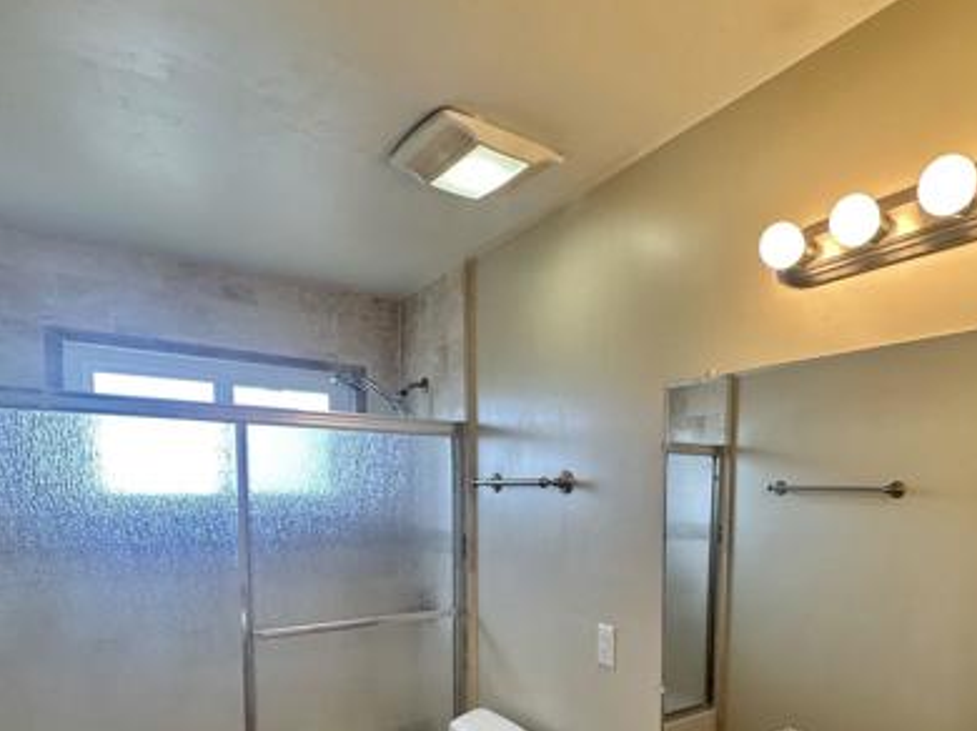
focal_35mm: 23
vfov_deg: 56.4
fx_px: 649
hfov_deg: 72.1
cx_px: 639
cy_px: 533
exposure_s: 1/120
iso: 160
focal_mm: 2.22
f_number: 2.2
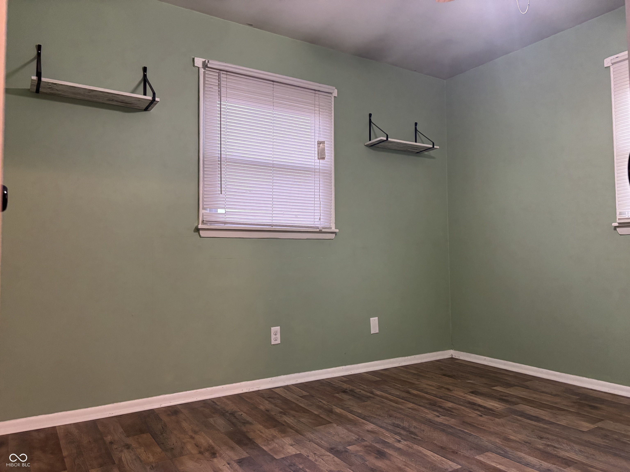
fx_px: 473
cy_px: 236
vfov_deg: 53.1
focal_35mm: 26
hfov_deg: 67.3
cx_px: 315
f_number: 1.6
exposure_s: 1/60
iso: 320
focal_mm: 5.96
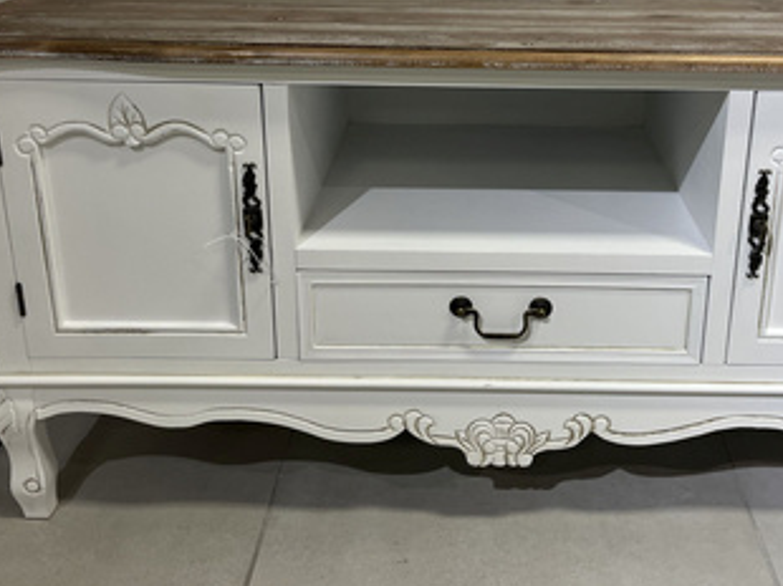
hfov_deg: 44.4
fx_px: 949
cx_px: 495
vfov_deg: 33.6
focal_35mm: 42
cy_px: 143
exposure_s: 1/100
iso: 50
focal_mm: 5.1
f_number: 1.6
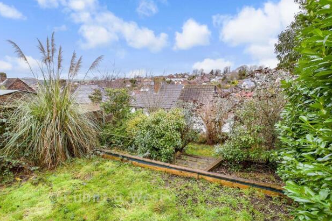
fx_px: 157
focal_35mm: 17
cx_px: 162
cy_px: 116
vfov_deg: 70.4
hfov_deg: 93.2
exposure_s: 1/160
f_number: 6.3
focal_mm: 11
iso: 400
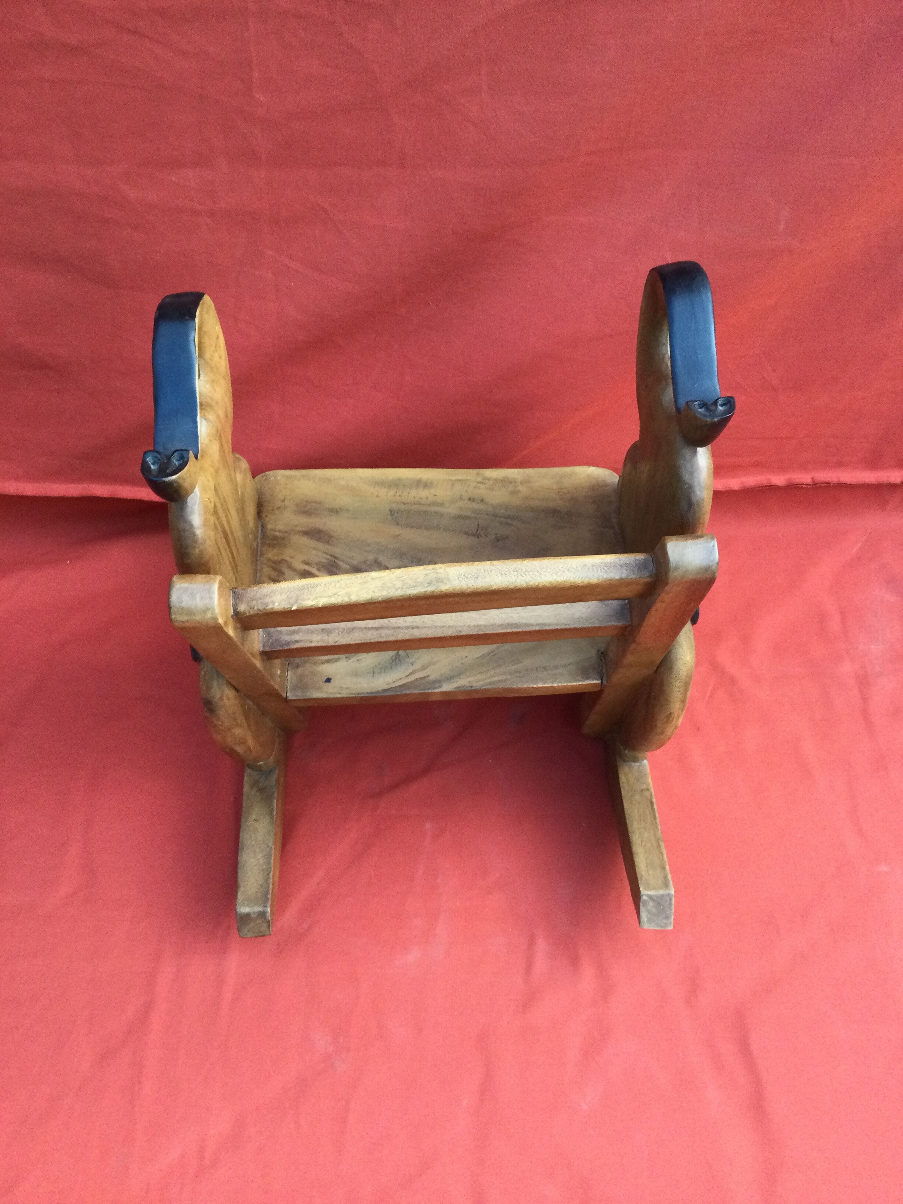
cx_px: 452
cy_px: 602
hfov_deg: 45.4
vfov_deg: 58.4
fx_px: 1078
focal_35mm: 31
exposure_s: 1/33
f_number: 2.4
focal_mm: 3.3
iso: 64
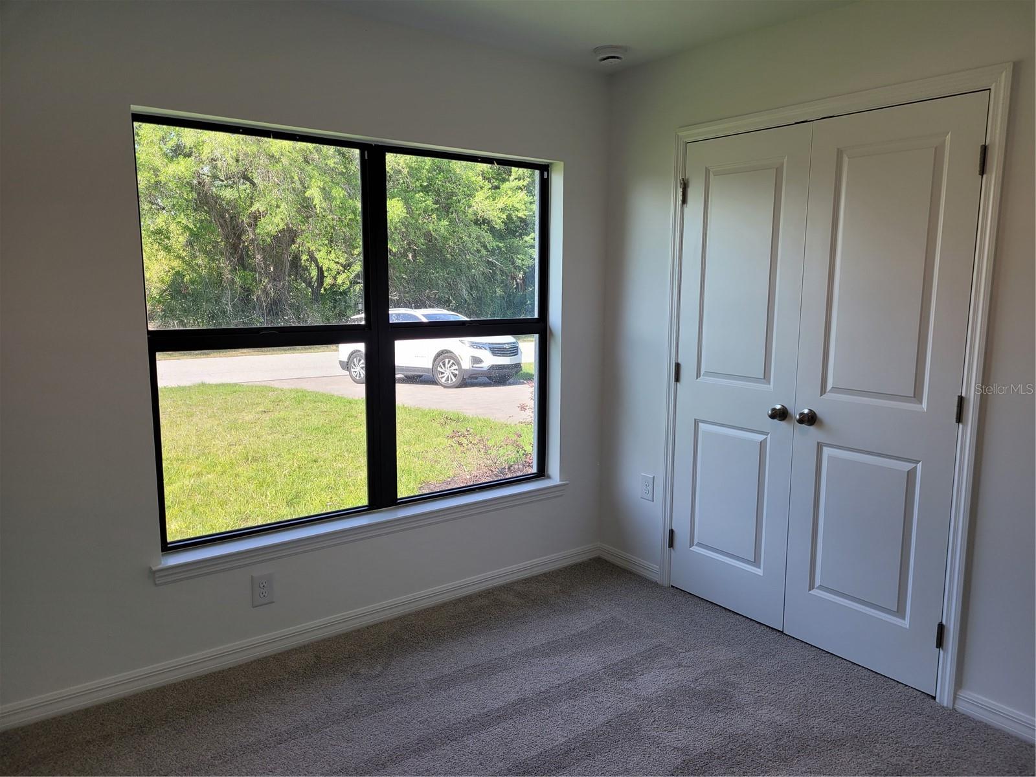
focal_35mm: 26
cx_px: 518
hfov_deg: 67.3
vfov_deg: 53.1
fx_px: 778
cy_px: 388
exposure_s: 1/189
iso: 40
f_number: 1.8
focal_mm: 5.4
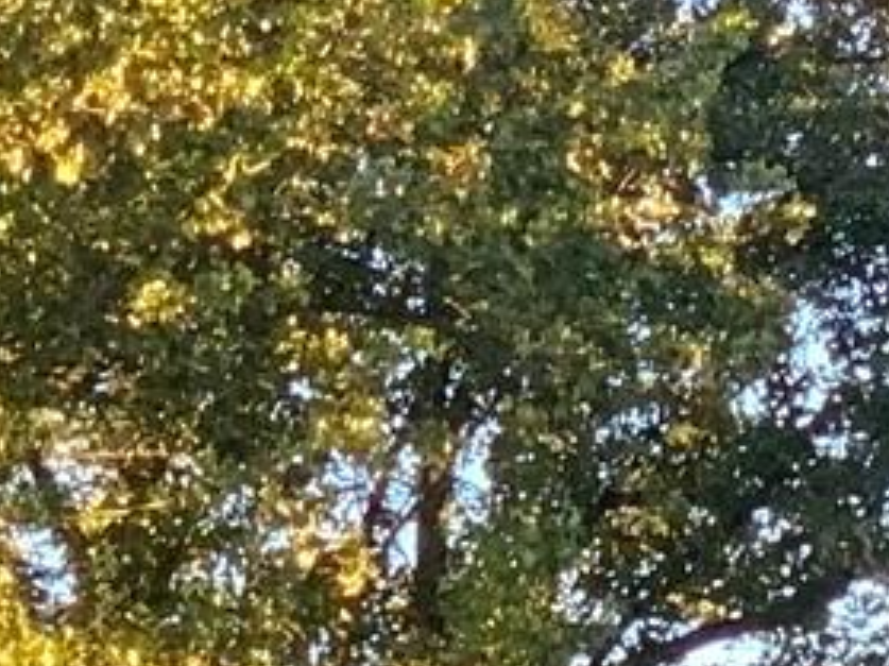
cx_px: 1265
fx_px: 9806
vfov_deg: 3.7
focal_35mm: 382
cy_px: 2285
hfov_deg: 5.2
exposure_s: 1/122
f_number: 2.4
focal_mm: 6
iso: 64
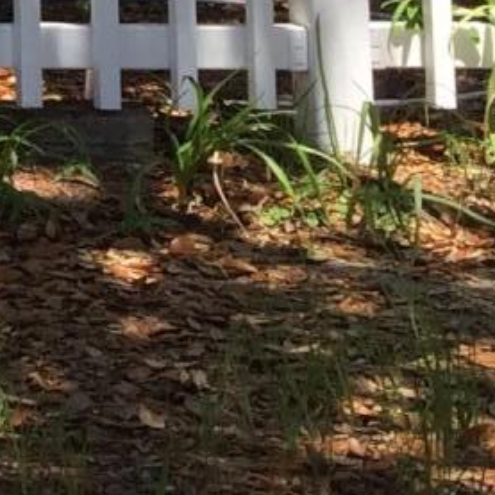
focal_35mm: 185
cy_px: -709
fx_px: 2993
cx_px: -736
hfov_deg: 8.5
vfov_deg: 8.6
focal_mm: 4.15
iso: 32
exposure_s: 1/807
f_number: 2.2
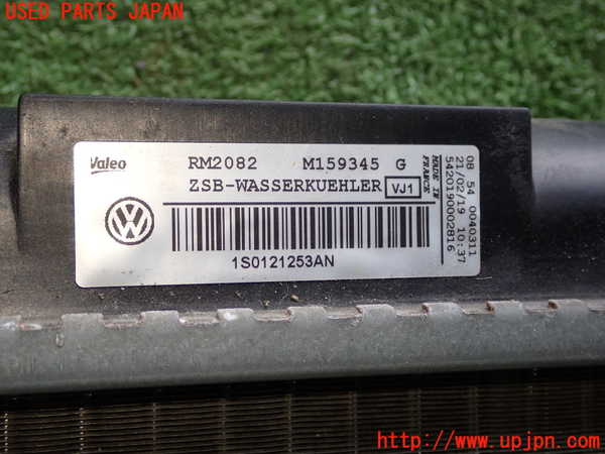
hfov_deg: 40.4
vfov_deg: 30.9
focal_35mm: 47
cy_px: 227
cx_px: 302
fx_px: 821
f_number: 3.1
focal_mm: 8.4
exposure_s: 1/100
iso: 200
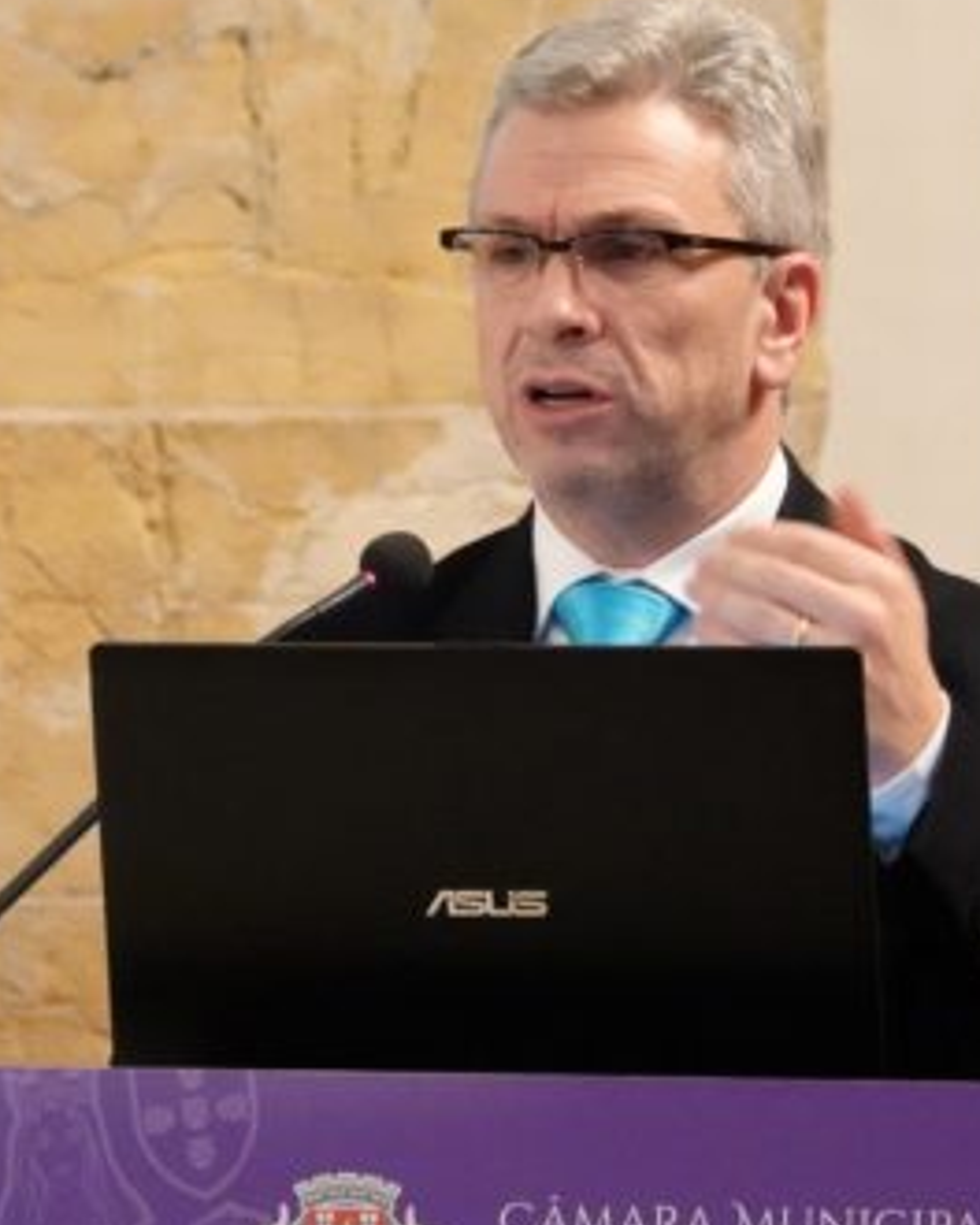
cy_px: 594
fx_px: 18345
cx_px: 583
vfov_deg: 3.8
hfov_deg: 3.1
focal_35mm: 506
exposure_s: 1/80
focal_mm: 90.45
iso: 3200
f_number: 4
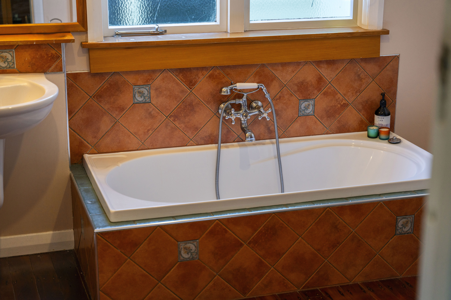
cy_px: 150
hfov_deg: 31.0
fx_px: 814
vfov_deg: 20.9
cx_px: 226
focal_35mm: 65
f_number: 2.8
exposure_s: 1/250
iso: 640
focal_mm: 65
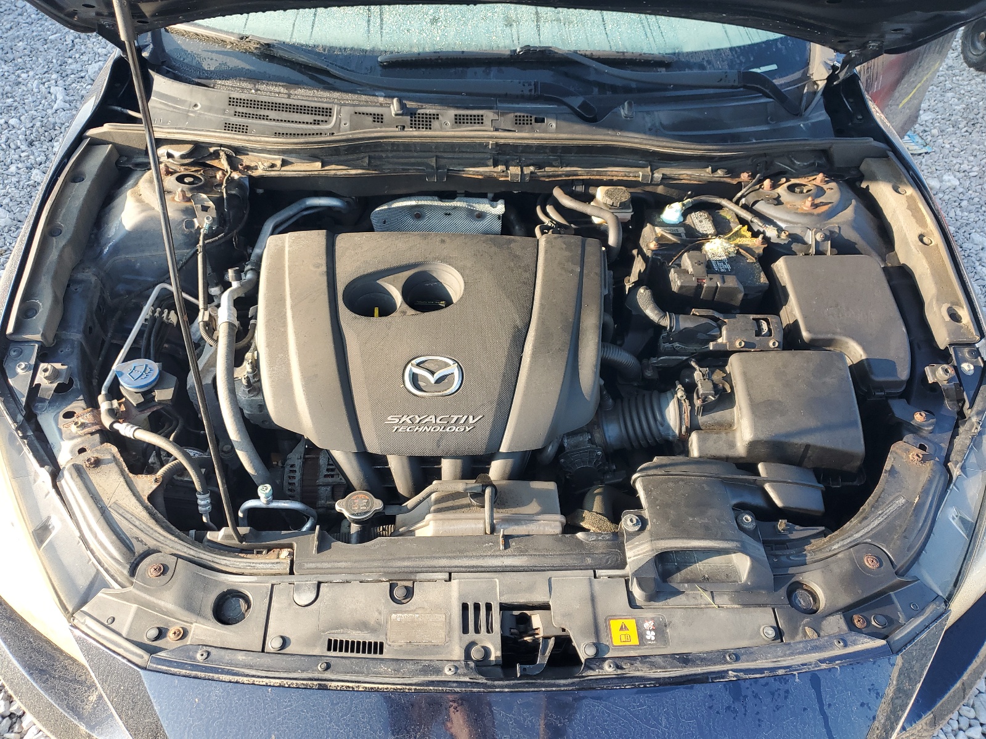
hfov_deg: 67.3
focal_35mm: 26
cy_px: 370
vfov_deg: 53.1
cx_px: 493
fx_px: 741
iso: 50
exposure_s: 1/303
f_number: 1.5
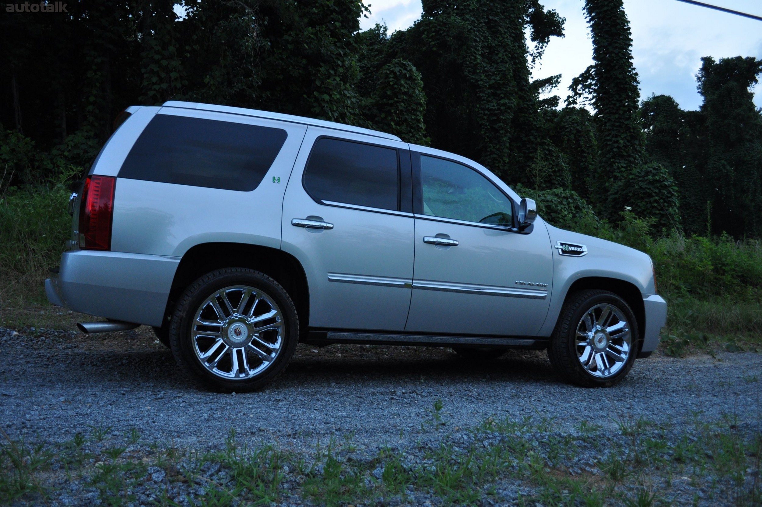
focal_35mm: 30
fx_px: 634
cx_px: 381
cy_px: 254
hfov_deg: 62.0
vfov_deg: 43.5
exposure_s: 1/60
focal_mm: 20
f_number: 4
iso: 560
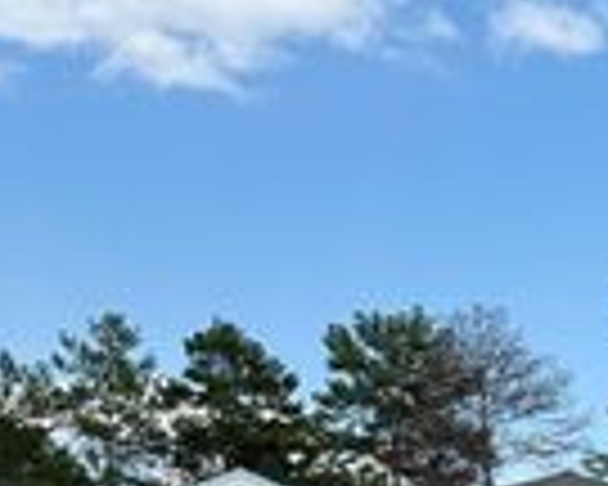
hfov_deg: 21.4
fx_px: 1566
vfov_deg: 16.5
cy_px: 664
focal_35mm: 87
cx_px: 576
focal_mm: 6.76
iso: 80
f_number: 1.78
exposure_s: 1/3021
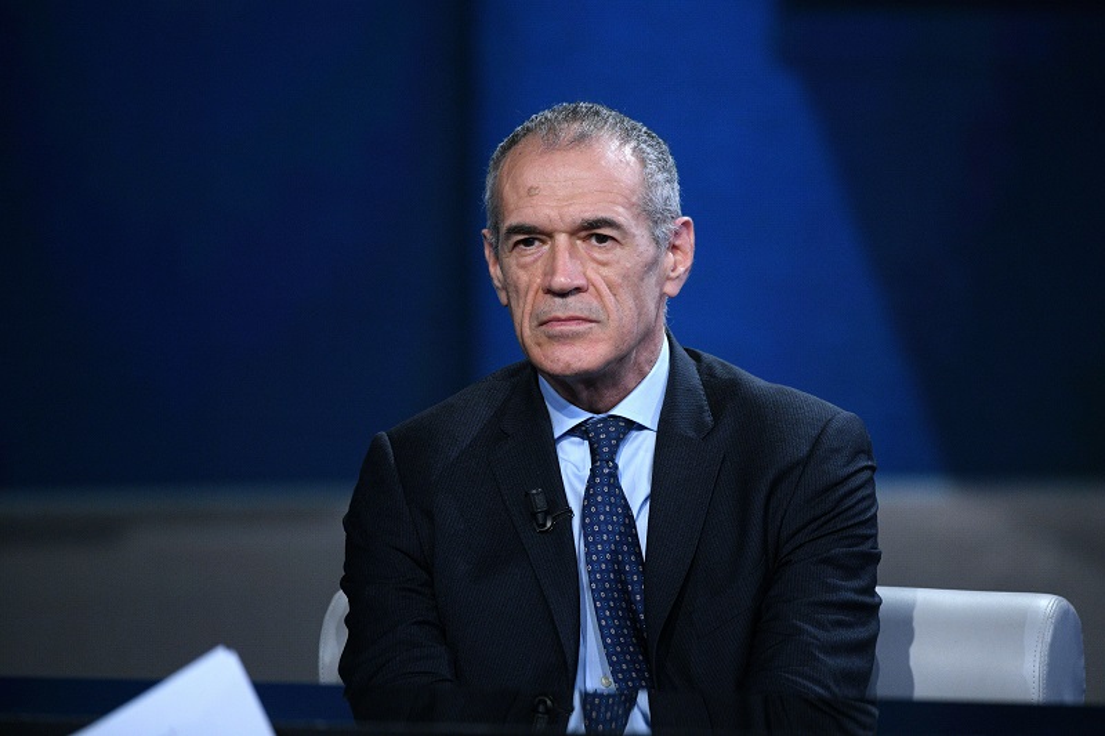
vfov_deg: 3.4
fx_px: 12274
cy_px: 368
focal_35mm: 400
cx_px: 552
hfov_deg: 5.2
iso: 3200
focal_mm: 400
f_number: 4.5
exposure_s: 1/200
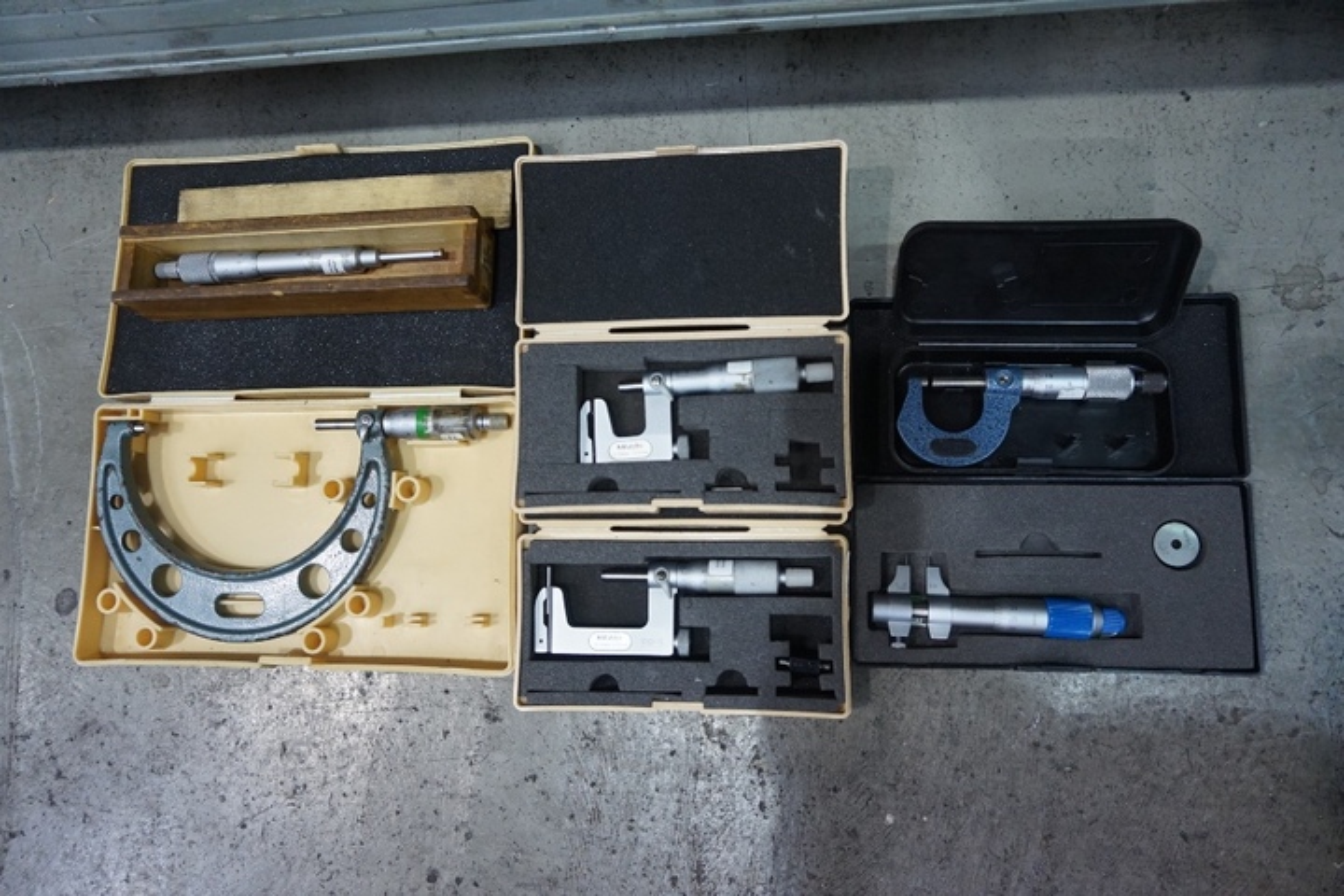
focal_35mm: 24
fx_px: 896
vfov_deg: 53.1
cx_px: 672
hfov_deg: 73.7
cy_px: 448
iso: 1000
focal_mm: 16
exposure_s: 1/60
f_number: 4
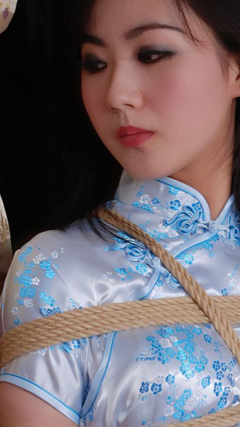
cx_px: 136
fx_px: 2299
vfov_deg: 10.6
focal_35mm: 203
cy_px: 273
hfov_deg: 6.0
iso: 100
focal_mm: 62
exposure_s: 1/8
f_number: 10
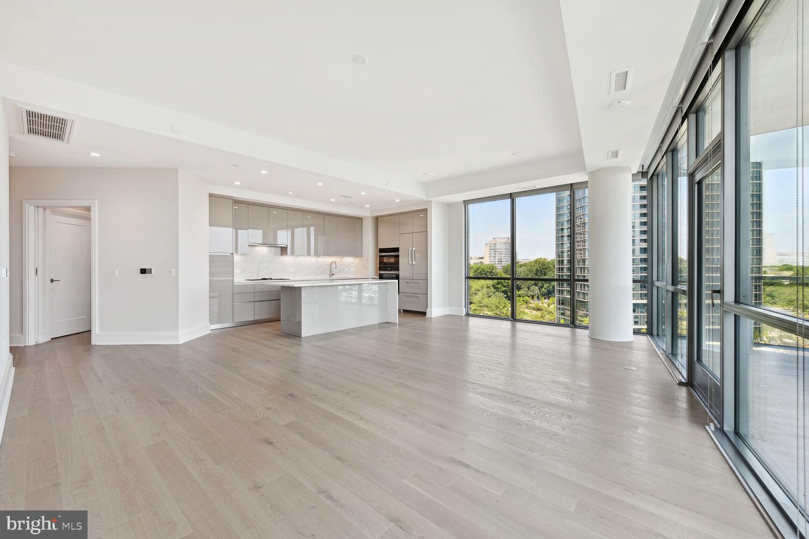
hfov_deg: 100.4
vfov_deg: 77.3
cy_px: 270
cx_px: 404
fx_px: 337
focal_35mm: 15
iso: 200
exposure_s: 1/60
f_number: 8
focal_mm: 15
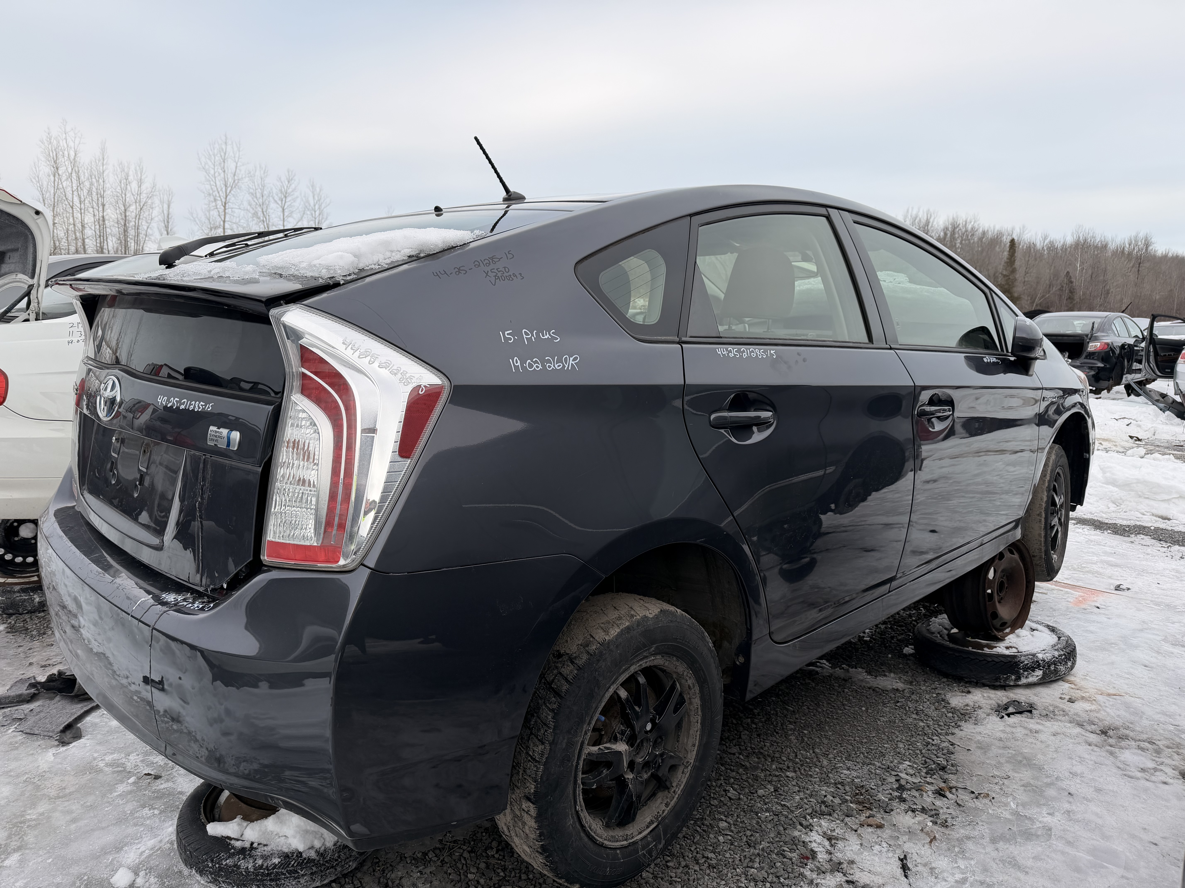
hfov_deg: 71.6
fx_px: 822
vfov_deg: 56.8
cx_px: 592
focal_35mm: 24
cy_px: 444
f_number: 1.78
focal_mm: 6.76
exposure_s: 1/1689
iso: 80
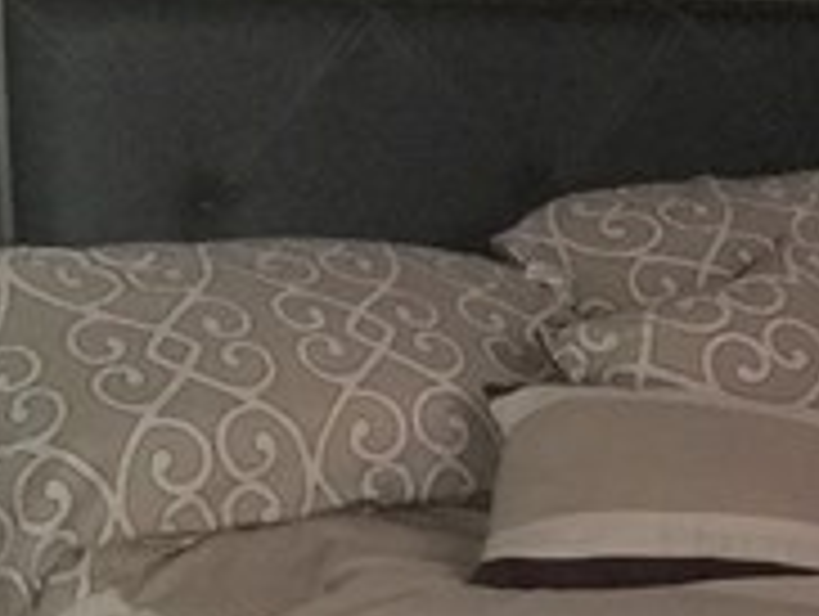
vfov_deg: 9.1
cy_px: 598
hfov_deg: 11.4
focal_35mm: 163
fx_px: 3862
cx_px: 1404
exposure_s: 1/8
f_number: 2.2
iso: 125
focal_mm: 4.15
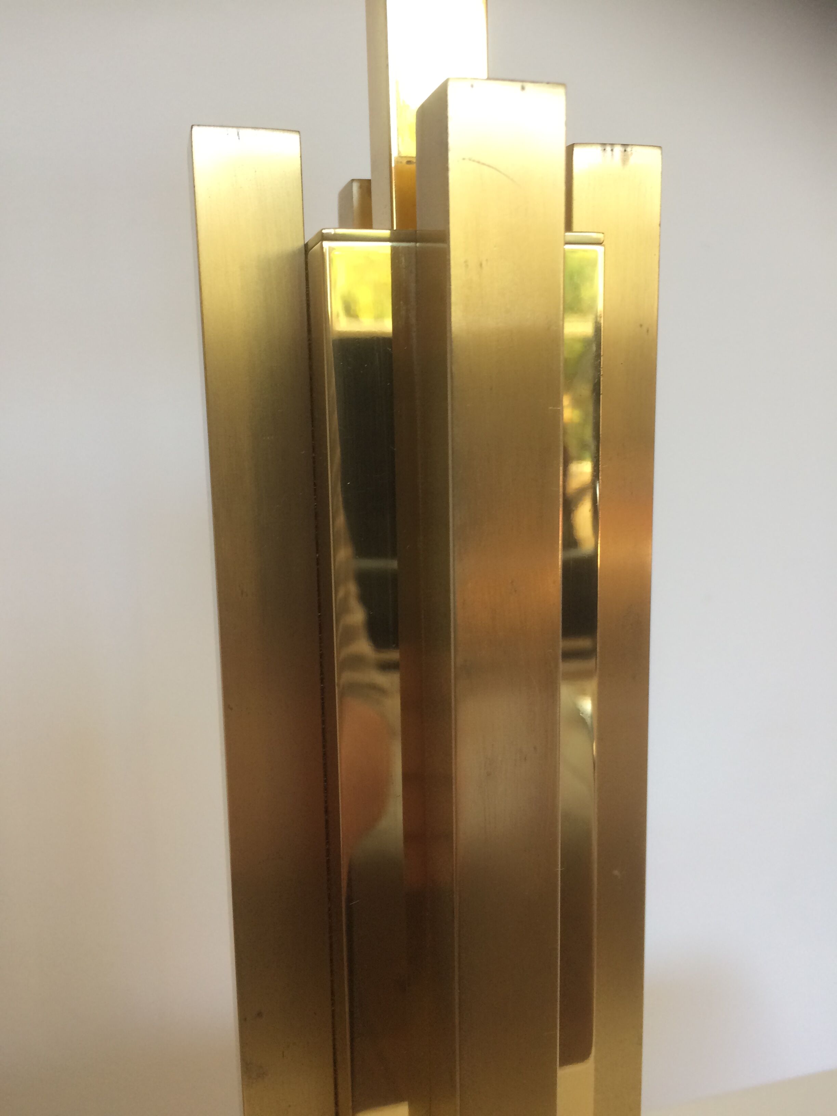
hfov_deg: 48.2
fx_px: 935
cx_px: 418
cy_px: 558
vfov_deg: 61.7
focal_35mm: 29
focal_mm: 4.15
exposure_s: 1/33
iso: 40
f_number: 2.2
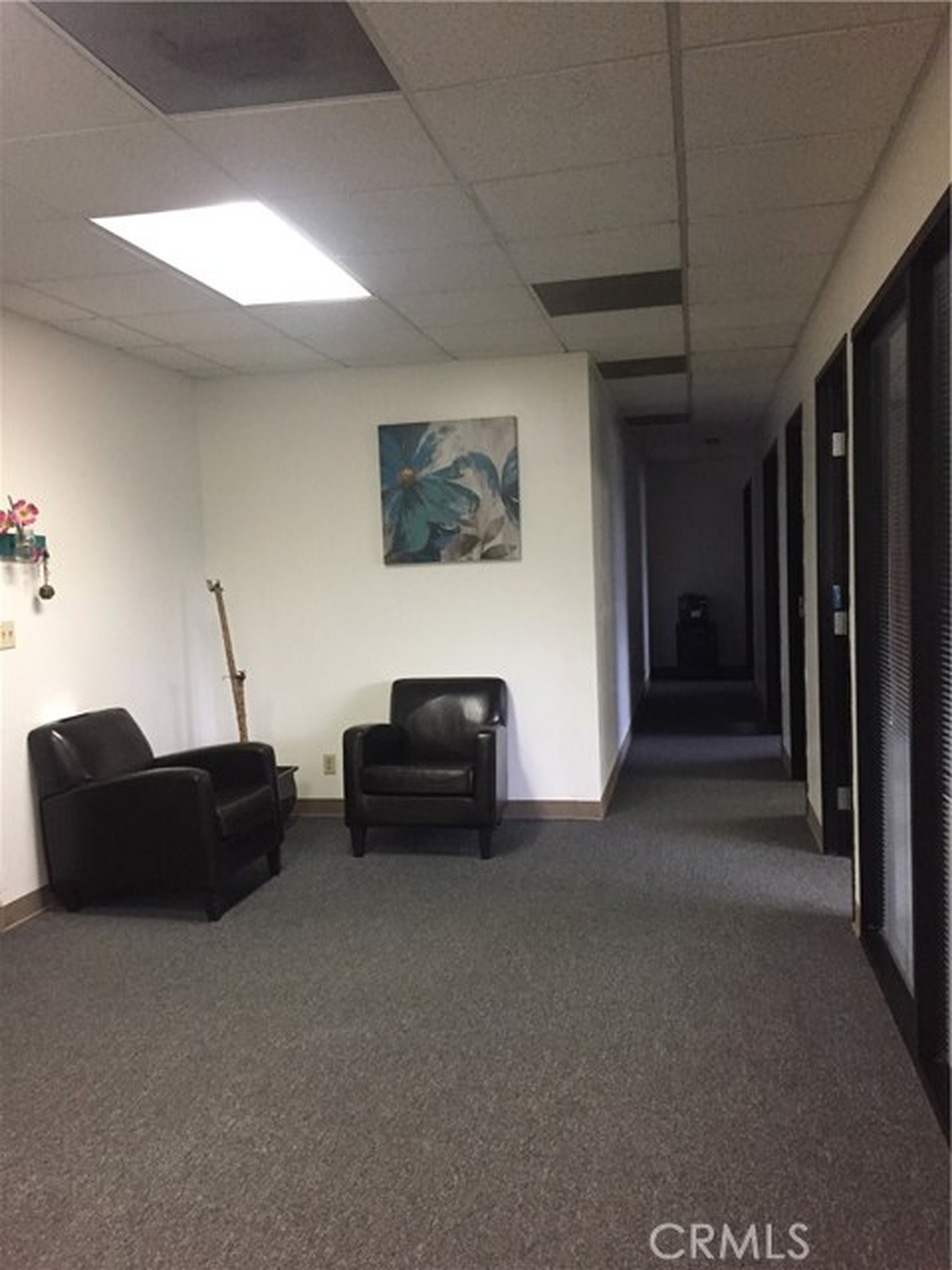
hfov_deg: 48.2
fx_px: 1063
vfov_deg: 61.7
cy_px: 635
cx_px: 476
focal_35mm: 29
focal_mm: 4.15
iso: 200
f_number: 2.2
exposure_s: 1/30
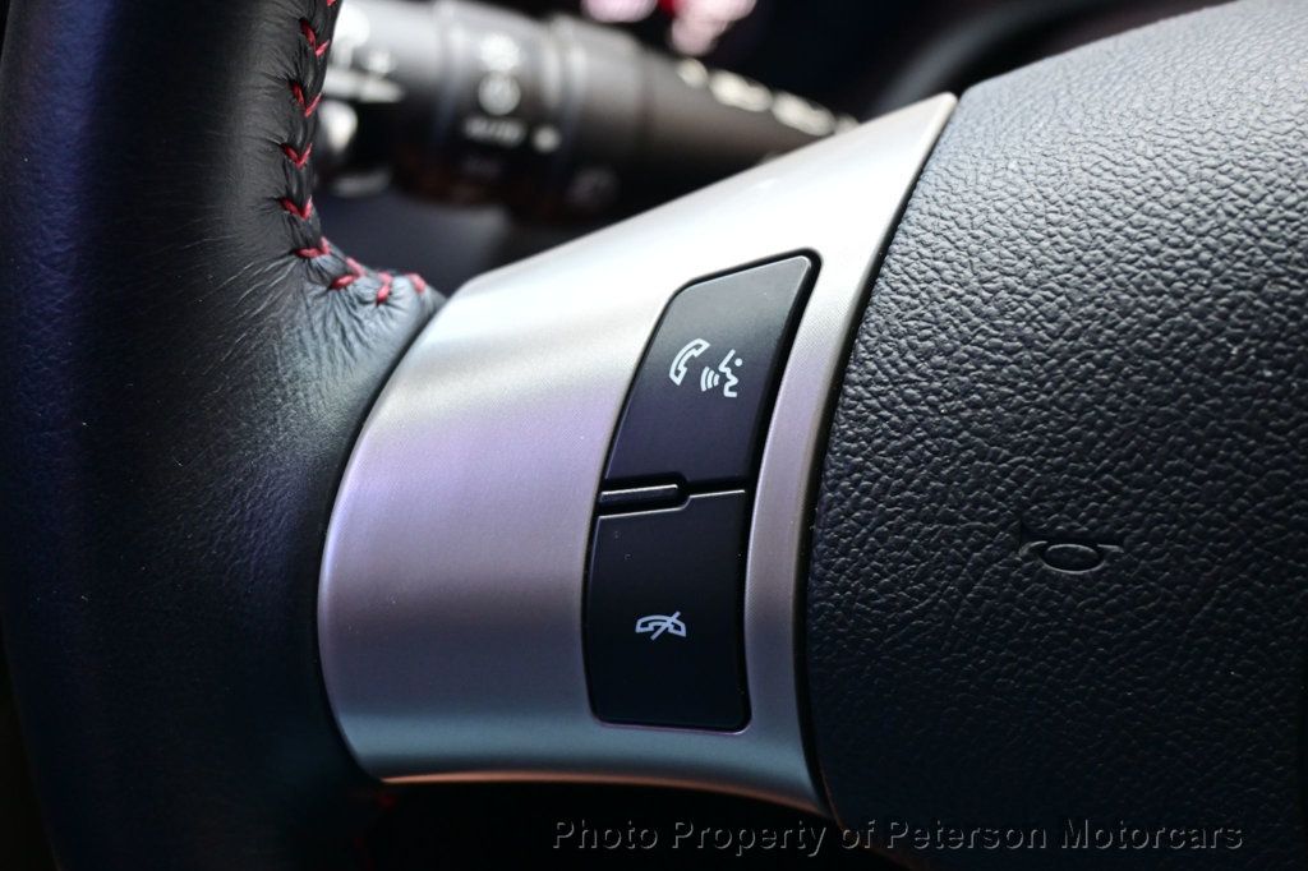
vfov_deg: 29.4
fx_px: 1662
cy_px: 436
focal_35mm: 46
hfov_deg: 43.0
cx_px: 654
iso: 900
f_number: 4.8
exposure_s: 1/50
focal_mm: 30.5
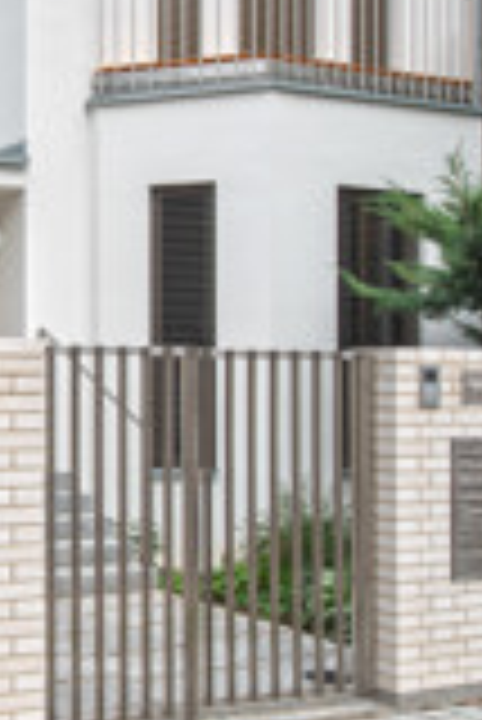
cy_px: 230
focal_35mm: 55
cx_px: -20
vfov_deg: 35.8
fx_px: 1102
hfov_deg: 23.4
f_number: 11
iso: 100
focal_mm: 16
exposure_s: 1/25
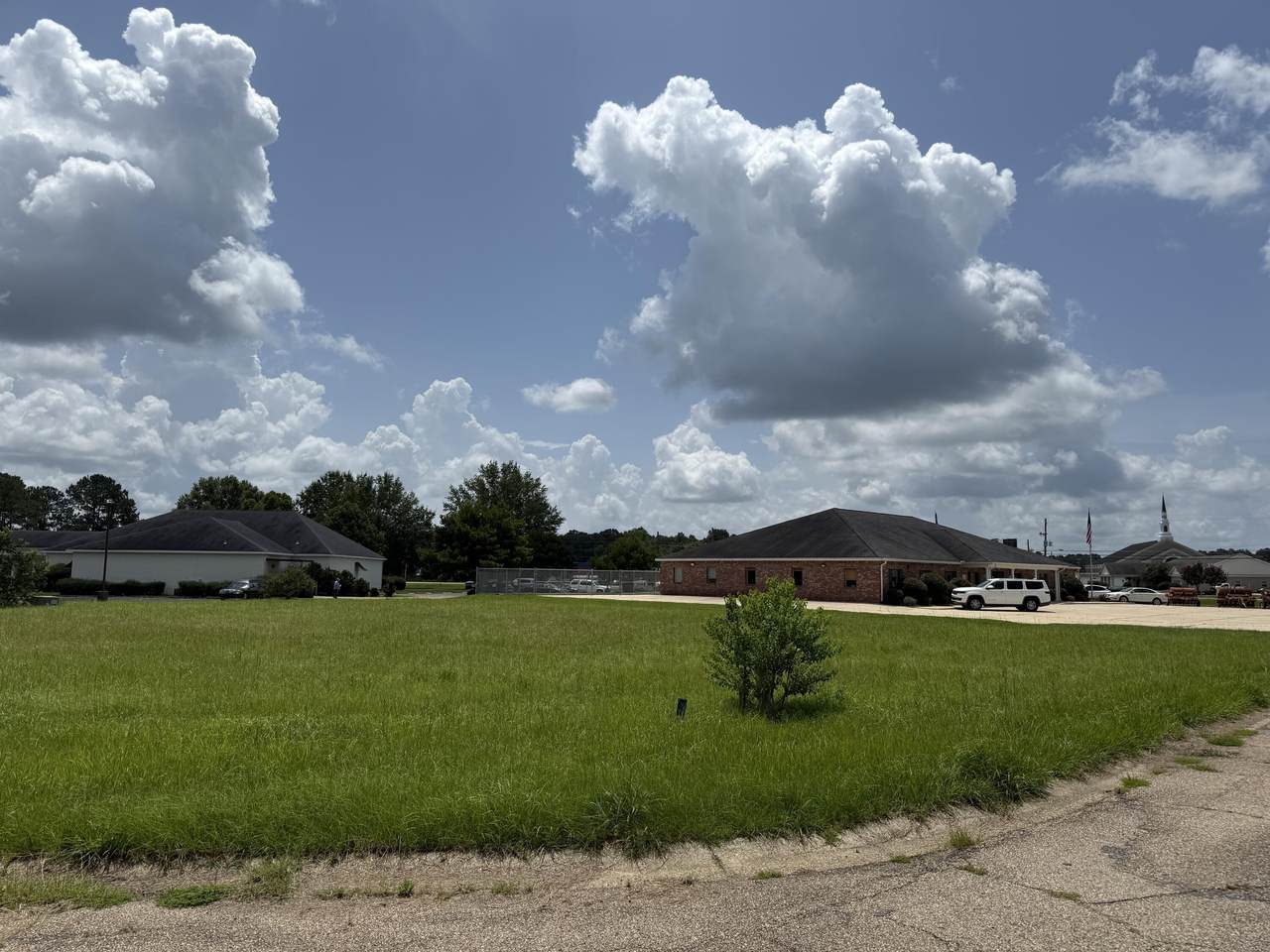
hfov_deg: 71.6
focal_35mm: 24
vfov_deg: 56.8
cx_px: 635
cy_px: 476
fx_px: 881
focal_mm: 6.76
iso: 80
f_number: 1.78
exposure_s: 1/11905
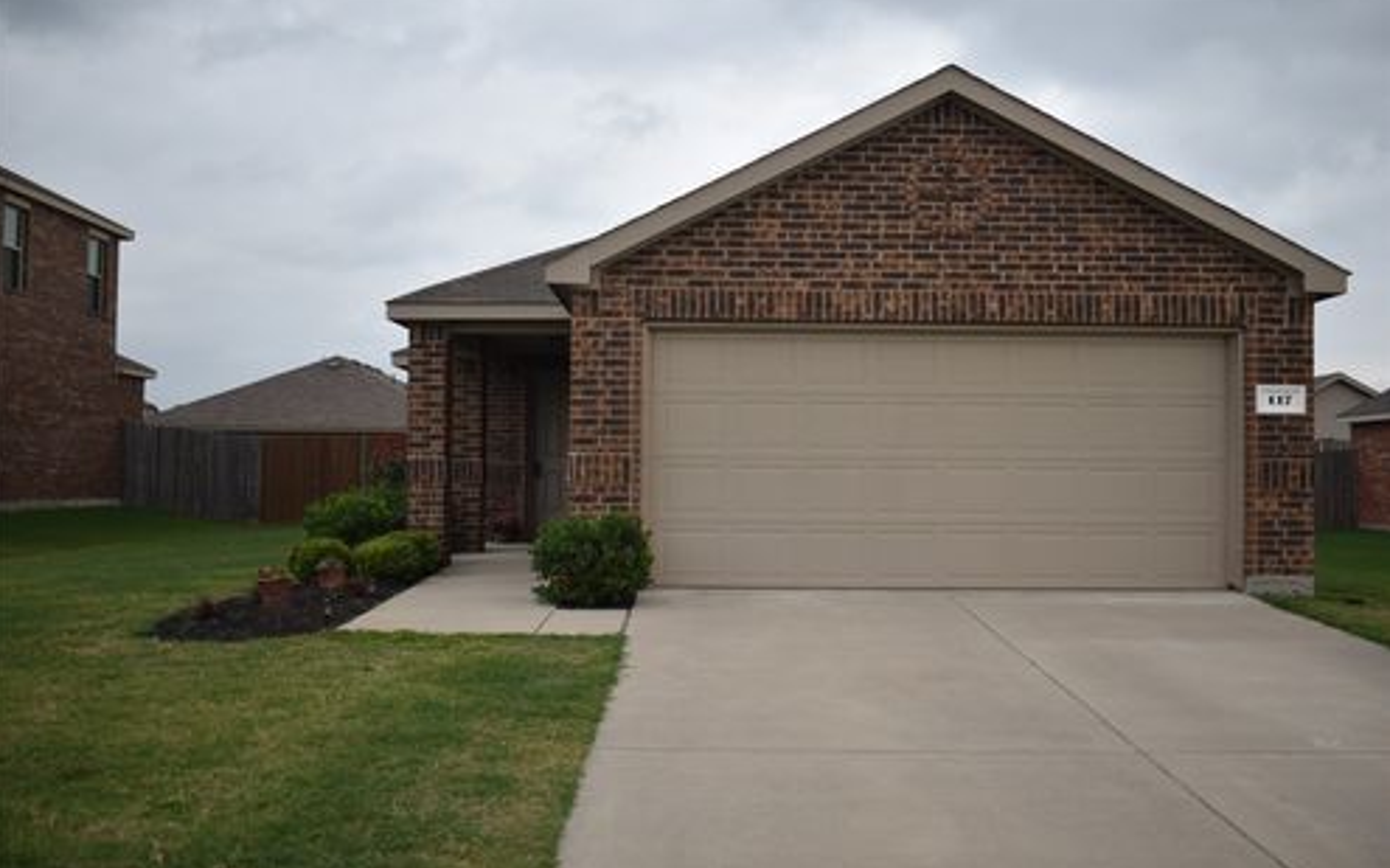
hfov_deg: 54.7
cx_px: 691
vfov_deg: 35.8
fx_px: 1345
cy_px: 448
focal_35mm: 36
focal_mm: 23
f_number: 3.8
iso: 100
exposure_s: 1/250
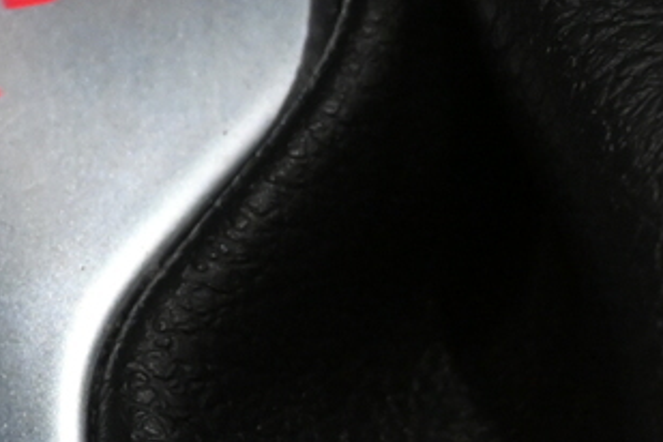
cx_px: -644
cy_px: -15
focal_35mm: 240
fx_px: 4418
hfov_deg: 8.2
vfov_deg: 5.7
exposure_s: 1/50
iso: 2000
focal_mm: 30.5
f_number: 4.8
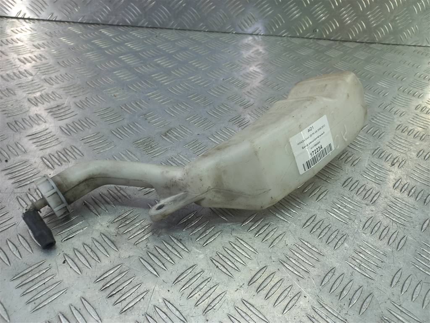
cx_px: 215
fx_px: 311
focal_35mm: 25
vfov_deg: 54.9
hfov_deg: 69.4
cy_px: 162
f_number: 1.8
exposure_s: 1/50
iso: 50
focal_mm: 4.6
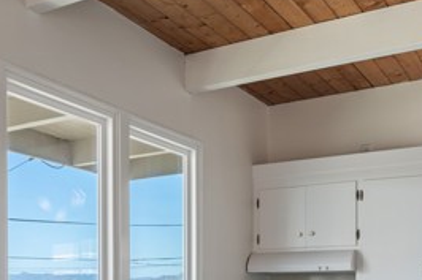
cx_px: 87
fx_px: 621
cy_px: 289
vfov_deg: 24.2
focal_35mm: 53
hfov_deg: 36.3
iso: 100
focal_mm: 22
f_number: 8
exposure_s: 1/15
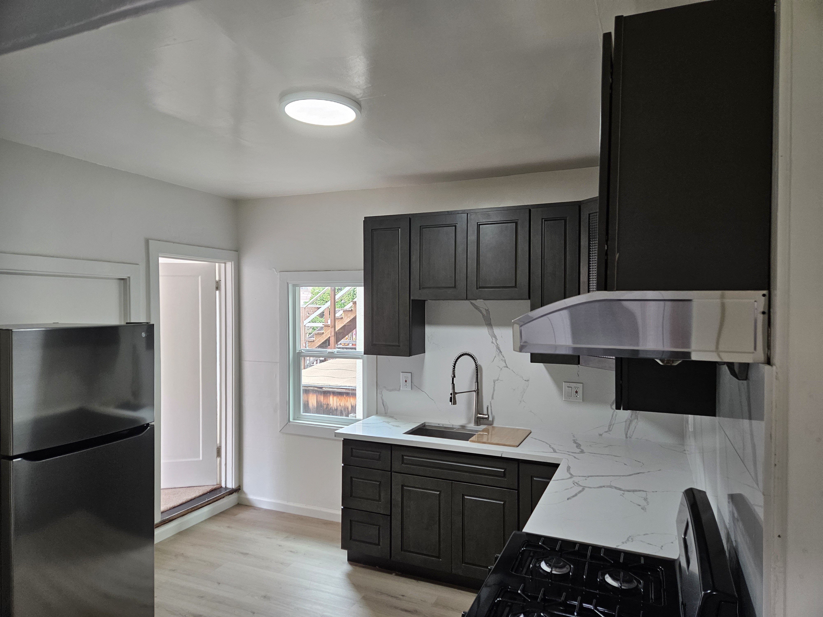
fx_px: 547
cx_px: 412
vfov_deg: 58.9
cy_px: 308
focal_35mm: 23
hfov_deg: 73.9
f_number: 1.8
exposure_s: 1/120
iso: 200
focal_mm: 5.4
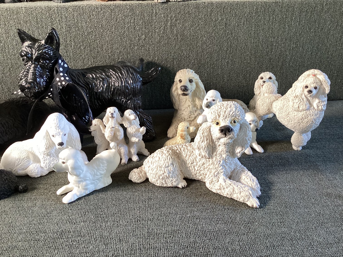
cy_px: 128
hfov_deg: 58.3
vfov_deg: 45.4
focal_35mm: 31
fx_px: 307
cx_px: 172
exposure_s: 1/60
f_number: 2.4
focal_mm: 3.3
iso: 100
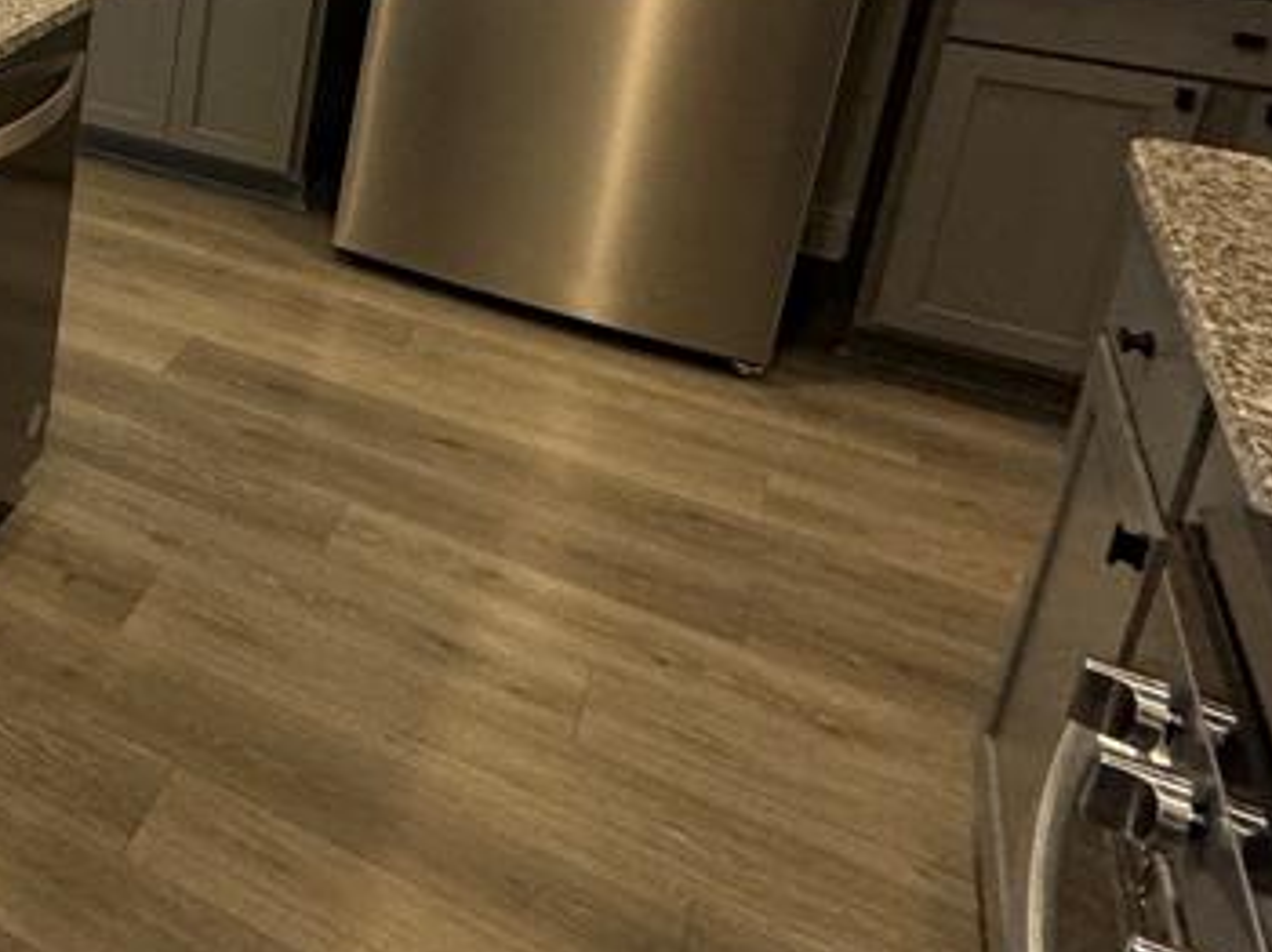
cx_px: -454
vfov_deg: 31.7
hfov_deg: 32.1
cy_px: -51
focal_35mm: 41
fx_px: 1506
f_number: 2.2
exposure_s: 1/120
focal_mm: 2.22
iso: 250
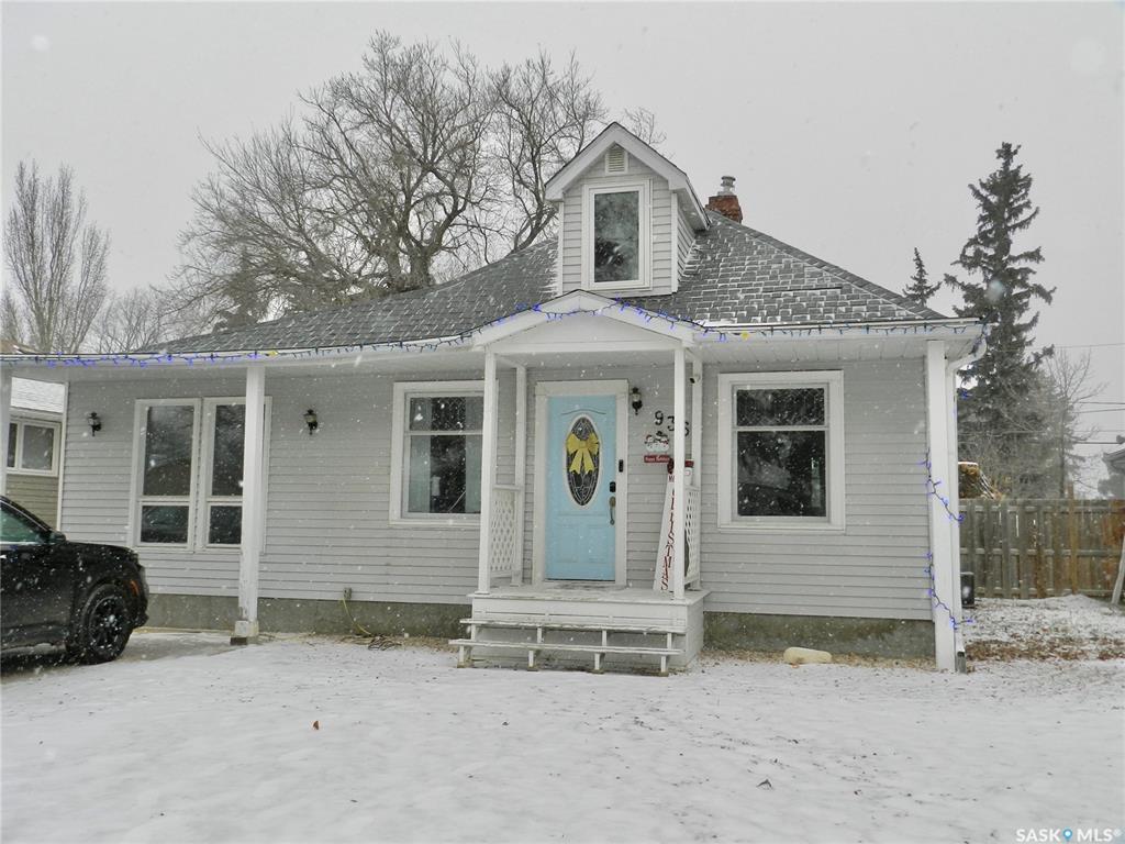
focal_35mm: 32
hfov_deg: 56.8
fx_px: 1040
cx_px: 562
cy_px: 422
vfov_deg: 44.2
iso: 160
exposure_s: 1/320
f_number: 3.7
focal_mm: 5.6
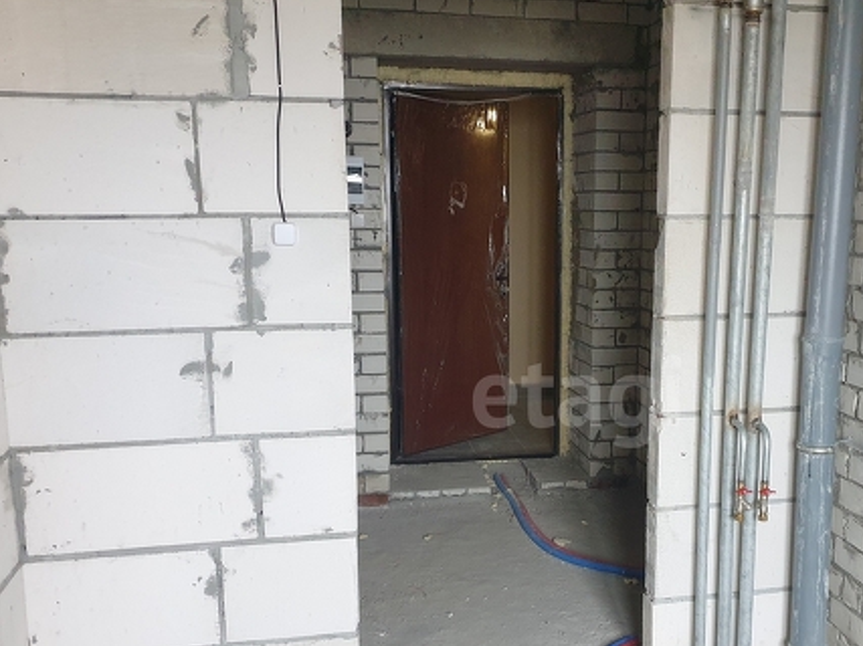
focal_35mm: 39
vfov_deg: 36.7
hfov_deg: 47.1
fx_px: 972
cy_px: 390
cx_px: 578
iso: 320
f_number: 1.5
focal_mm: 4.3
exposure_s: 1/50
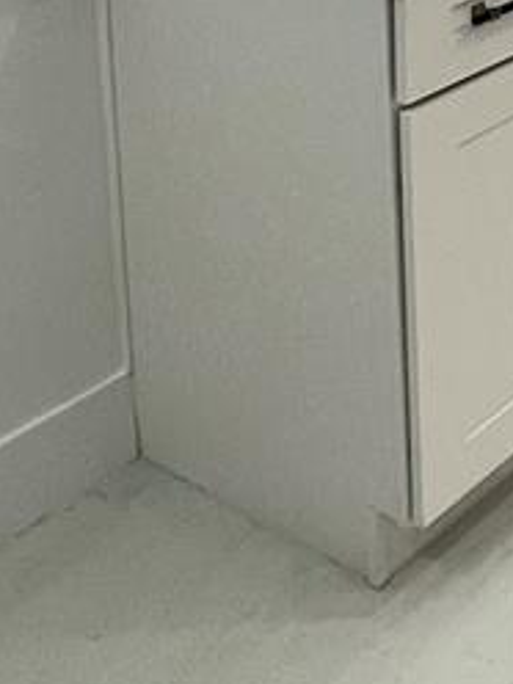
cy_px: -356
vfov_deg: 23.9
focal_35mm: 63
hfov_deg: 17.7
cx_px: 974
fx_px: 1245
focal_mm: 1.57
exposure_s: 1/99
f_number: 1.8
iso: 80
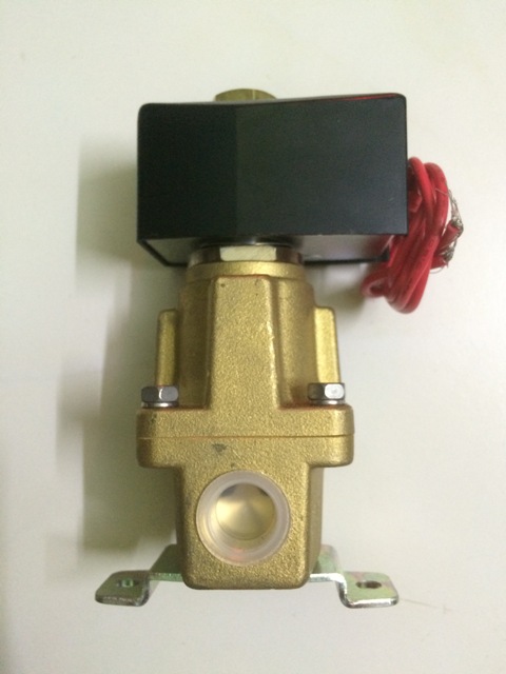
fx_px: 565
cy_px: 337
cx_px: 253
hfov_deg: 48.2
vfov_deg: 61.7
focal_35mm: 29
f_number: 2.2
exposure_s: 1/17
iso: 320
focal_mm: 4.15
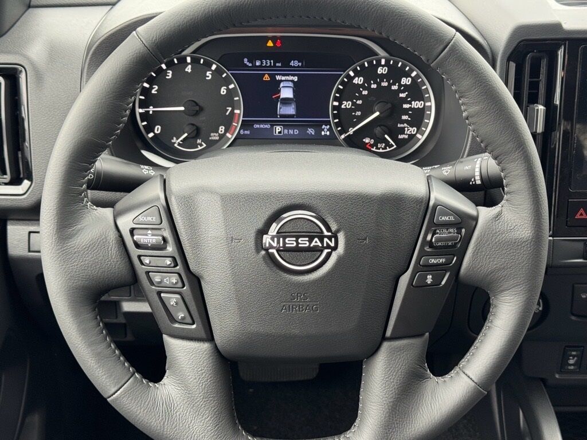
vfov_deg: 30.3
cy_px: 220
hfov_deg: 39.7
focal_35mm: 48
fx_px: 814
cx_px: 294
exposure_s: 1/60
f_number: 1.78
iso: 100
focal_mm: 6.76
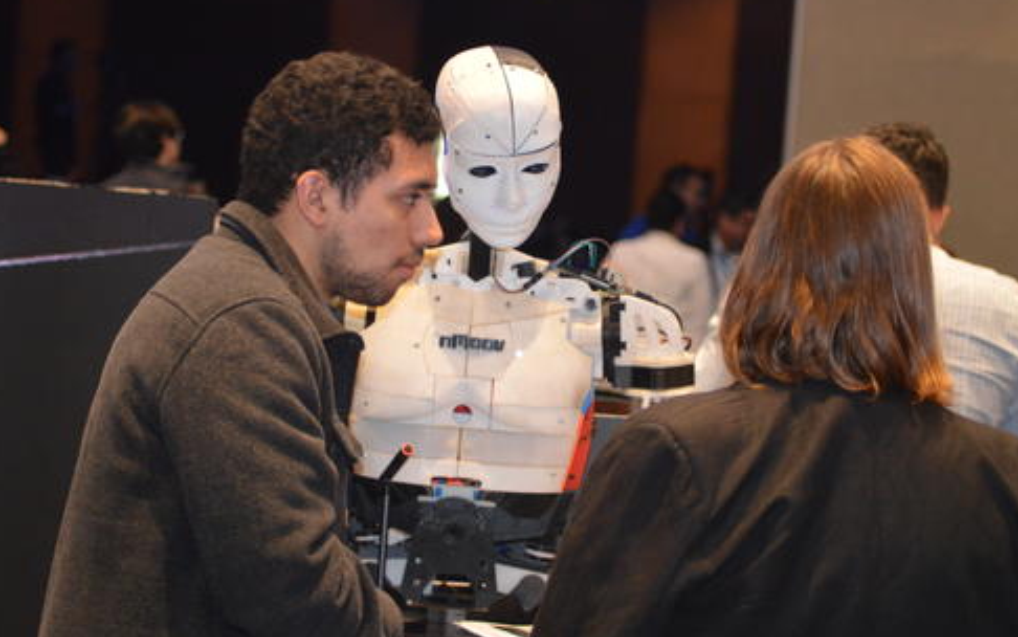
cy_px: 302
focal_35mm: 110
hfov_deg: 18.9
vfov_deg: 11.9
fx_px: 3053
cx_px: 511
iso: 2200
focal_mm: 70
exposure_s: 1/60
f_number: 4
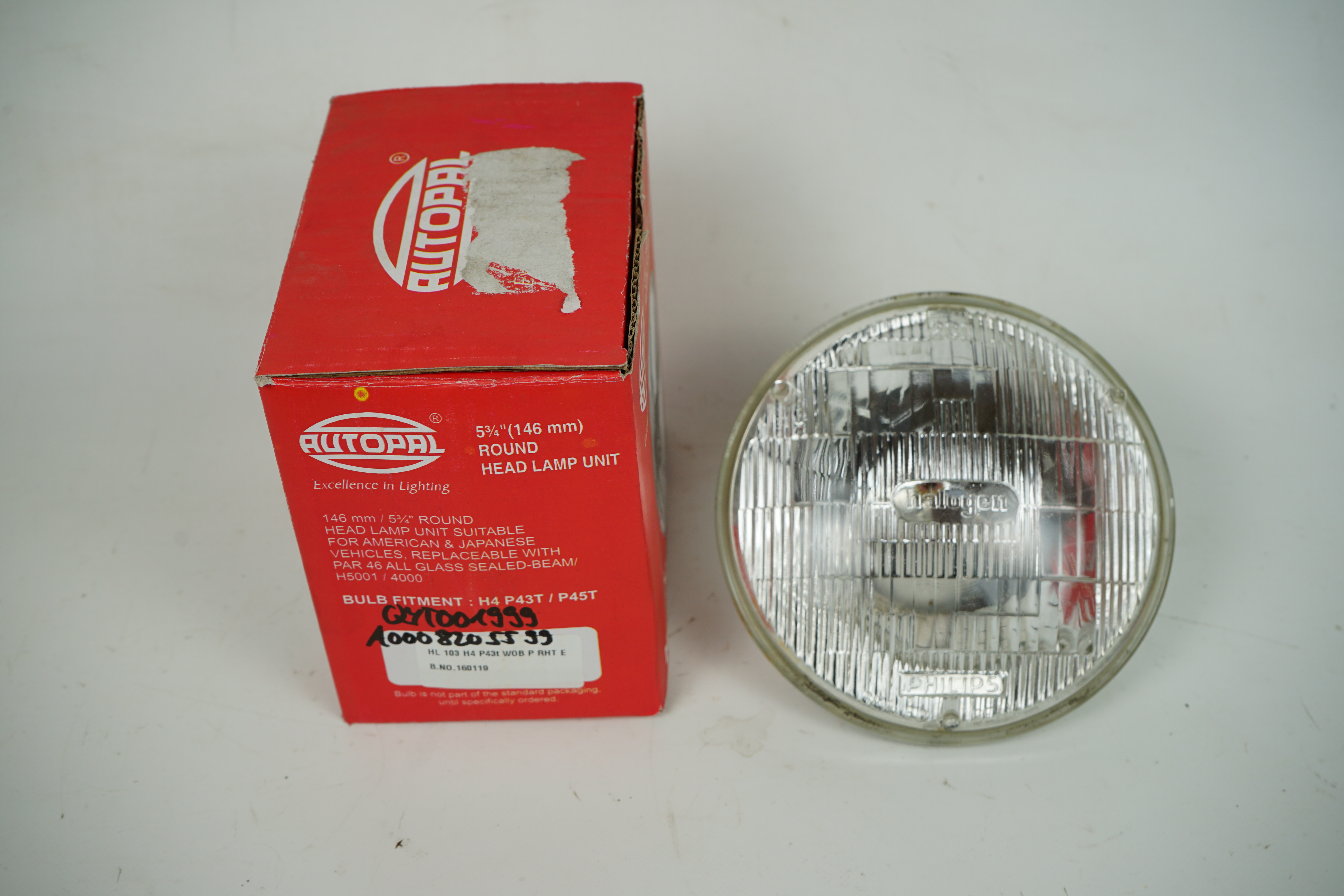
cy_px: 448
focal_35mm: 47
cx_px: 672
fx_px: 1755
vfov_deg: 28.6
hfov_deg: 41.9
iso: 200
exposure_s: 1/200
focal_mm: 47
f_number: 7.1
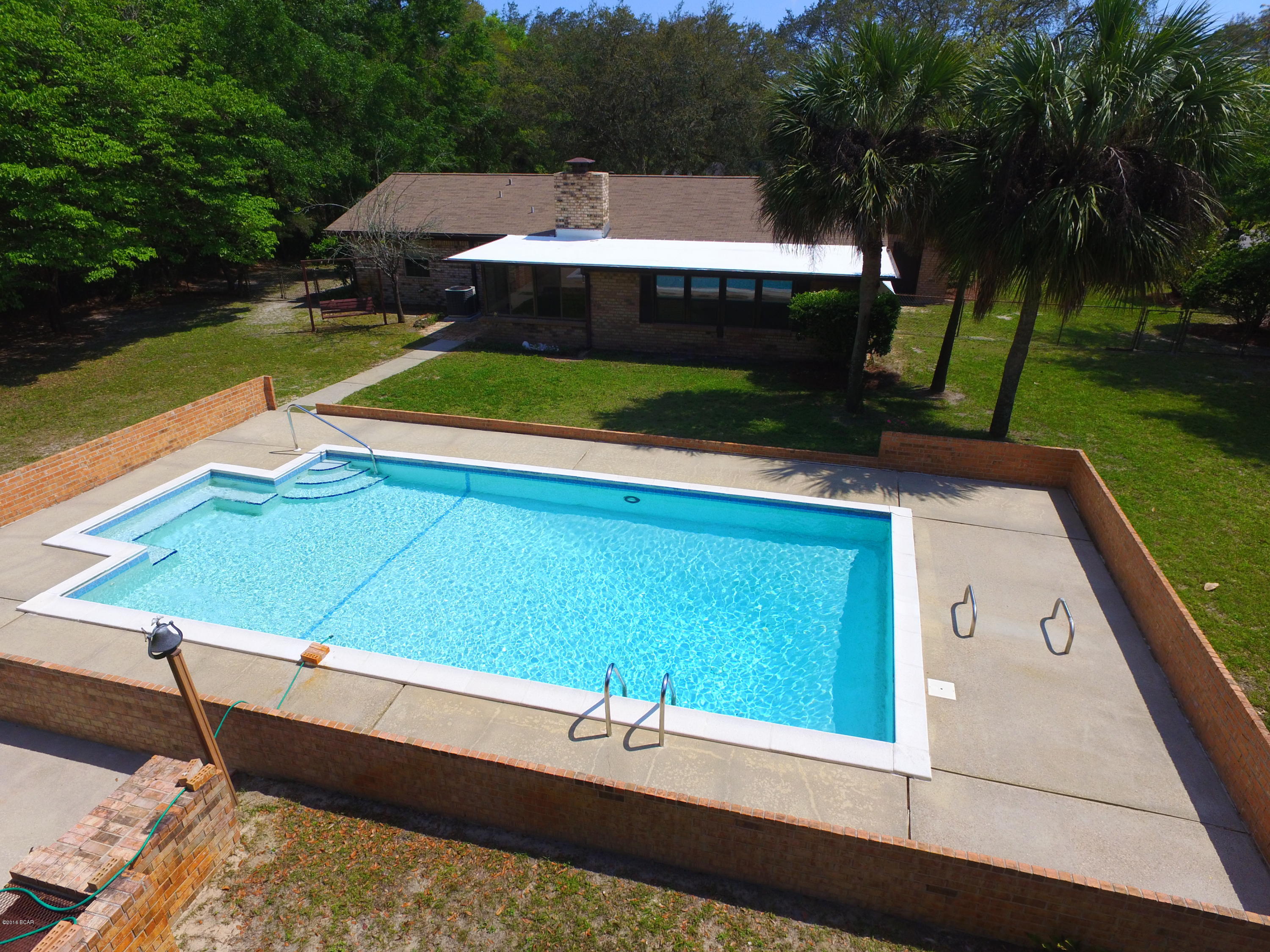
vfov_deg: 66.0
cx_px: 635
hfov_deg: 81.7
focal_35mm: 20
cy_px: 476
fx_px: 734
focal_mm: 3.61
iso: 100
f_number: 2.8
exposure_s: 1/1538
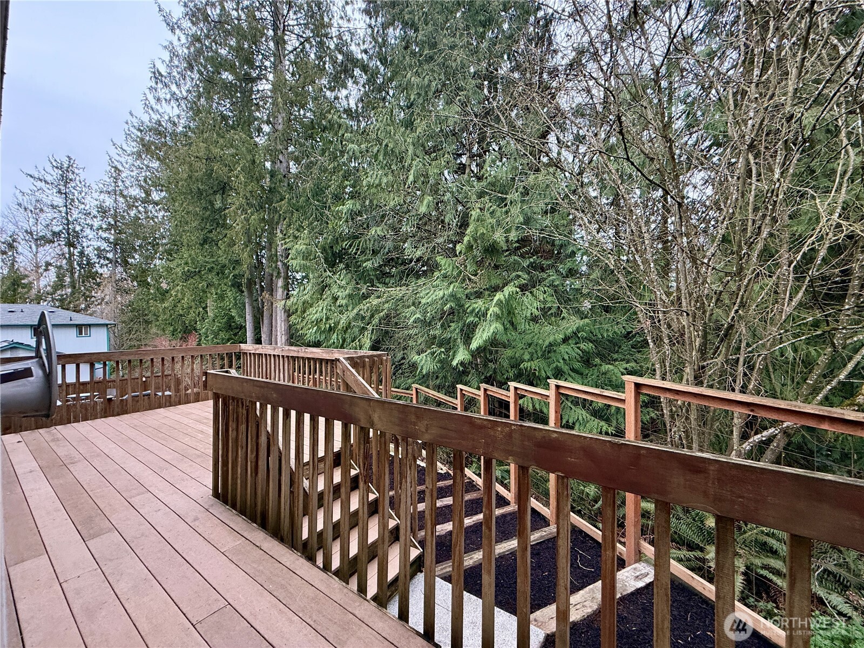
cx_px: 432
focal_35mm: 14
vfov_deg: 85.7
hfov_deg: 102.1
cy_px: 324
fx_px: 349
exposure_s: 1/121
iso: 250
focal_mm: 2.22
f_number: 2.2
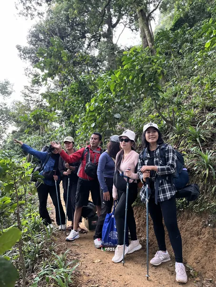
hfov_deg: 53.1
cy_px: 144
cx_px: 108
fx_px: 216
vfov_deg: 67.3
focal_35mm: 26
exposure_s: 1/60
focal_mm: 5.1
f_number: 1.6
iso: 200
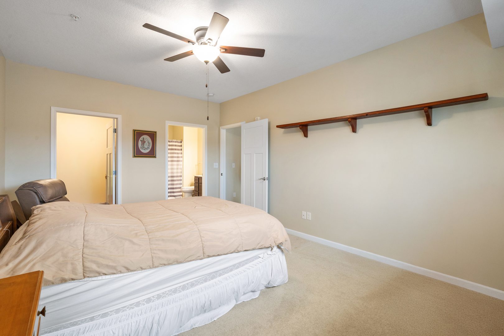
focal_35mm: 16
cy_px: 168
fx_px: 224
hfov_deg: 96.7
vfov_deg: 73.7
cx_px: 252
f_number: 9
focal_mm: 16
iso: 400
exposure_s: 1/5
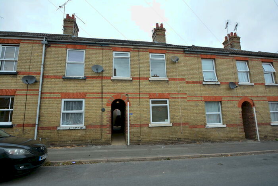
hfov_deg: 92.4
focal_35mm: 17
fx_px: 133
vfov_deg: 69.8
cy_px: 93
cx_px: 139
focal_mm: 11.5
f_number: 8
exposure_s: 1/250
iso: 180
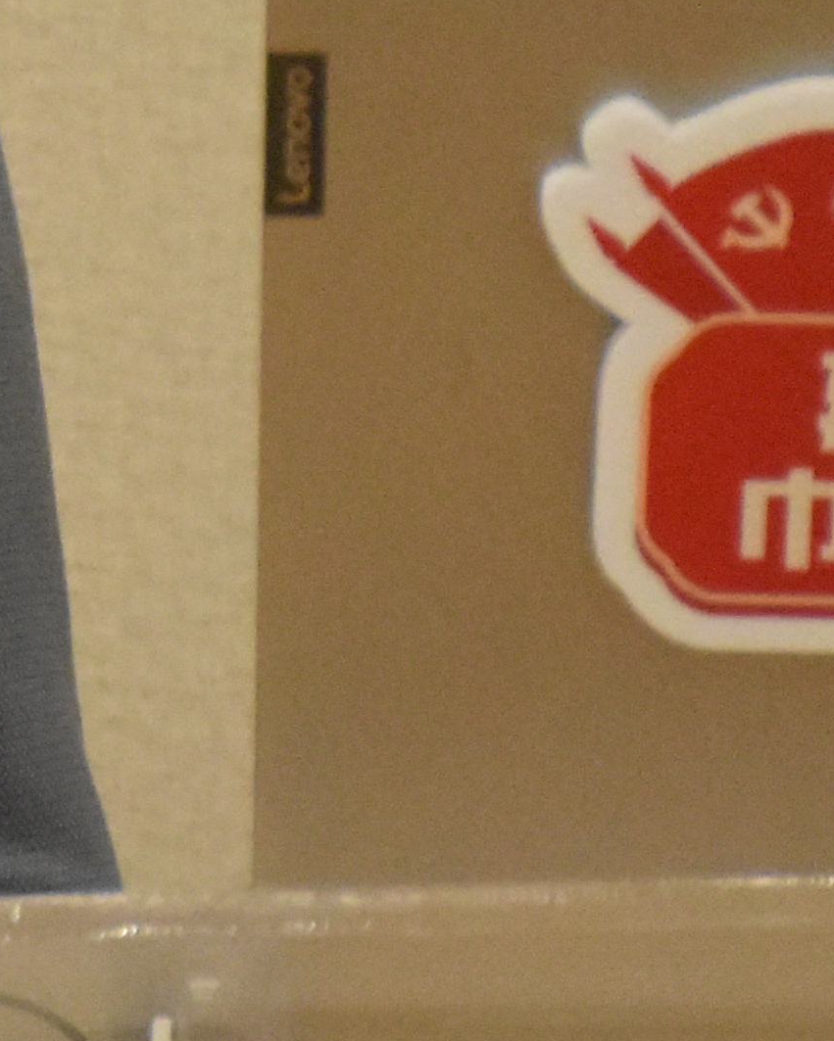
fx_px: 22051
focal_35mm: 715
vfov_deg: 2.7
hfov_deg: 2.2
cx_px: -544
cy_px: -538
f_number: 6.3
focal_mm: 90
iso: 5000
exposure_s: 1/160
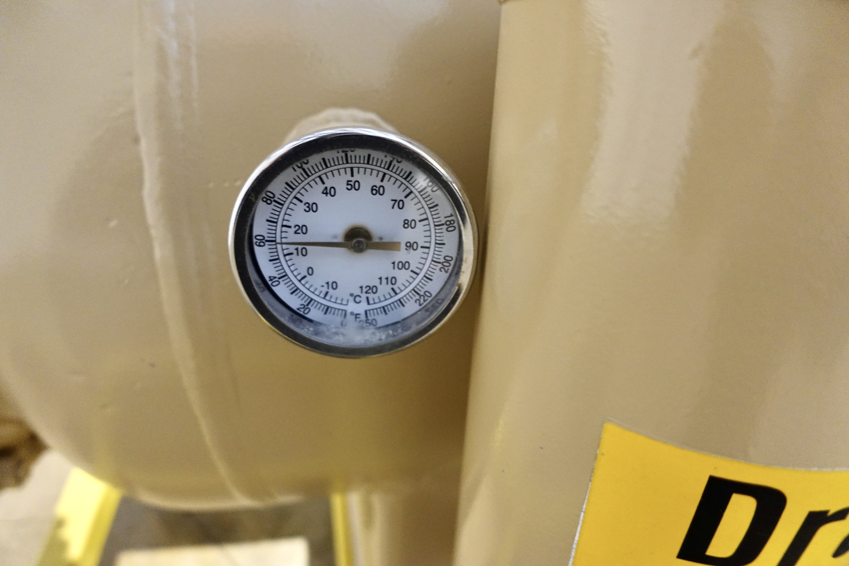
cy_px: 283
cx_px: 424
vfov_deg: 53.1
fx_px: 566
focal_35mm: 24
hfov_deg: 73.7
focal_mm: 9.4
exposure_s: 1/25
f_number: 1.8
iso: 800
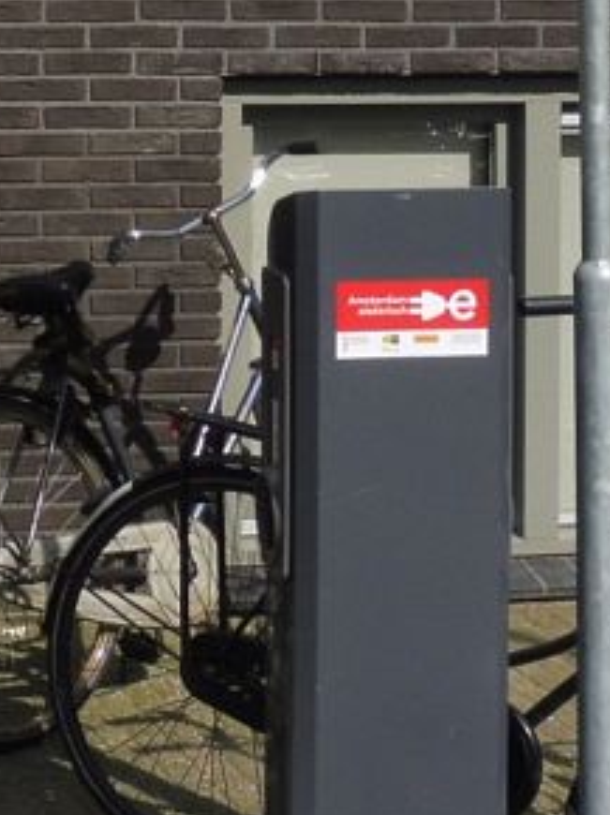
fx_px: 2824
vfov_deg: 16.0
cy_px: -76
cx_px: -315
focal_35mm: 120
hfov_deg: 11.8
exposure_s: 1/800
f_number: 5
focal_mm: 6.1
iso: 100
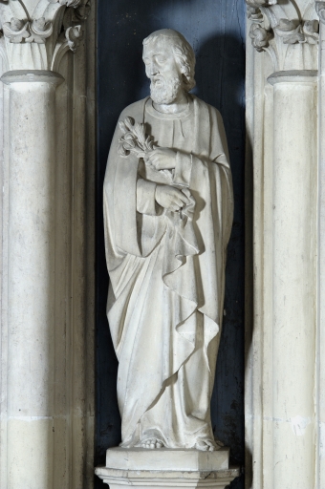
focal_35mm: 138
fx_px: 1874
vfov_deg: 14.9
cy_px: 244
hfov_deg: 9.9
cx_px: 162
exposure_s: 1/40
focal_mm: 92
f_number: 16
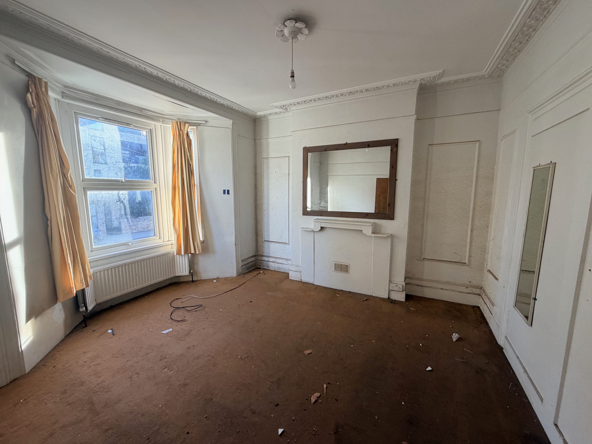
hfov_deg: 102.1
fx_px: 239
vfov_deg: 85.7
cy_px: 222
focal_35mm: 14
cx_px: 296
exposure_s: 1/100
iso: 200
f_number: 2.2
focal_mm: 2.22
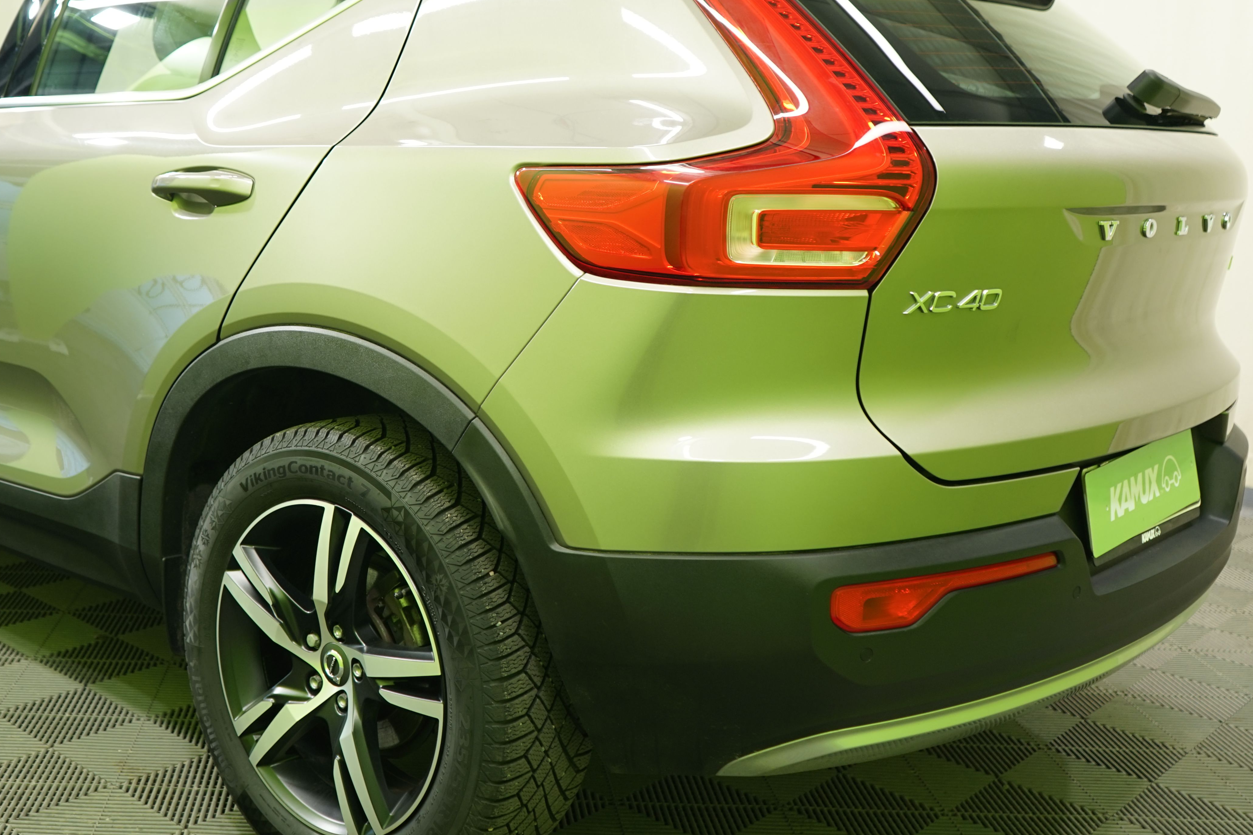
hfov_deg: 45.8
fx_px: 1462
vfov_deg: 31.8
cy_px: 331
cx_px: 439
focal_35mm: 42
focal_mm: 29
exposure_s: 1/15
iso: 250
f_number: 3.5
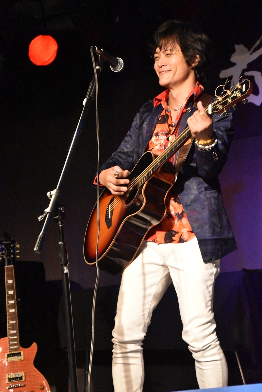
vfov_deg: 21.9
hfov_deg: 14.7
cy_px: 196
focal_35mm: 93
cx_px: 131
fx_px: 1013
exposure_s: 1/100
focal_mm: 62
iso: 10000
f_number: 5
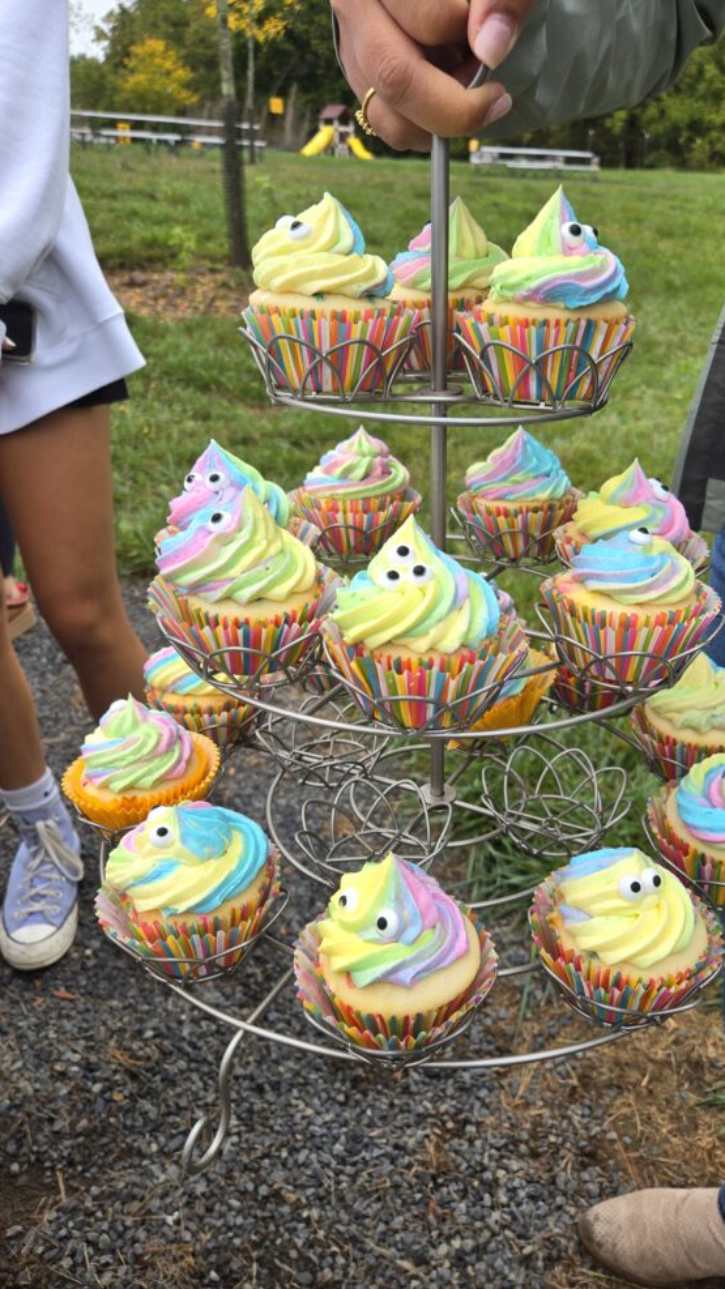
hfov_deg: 44.1
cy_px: 649
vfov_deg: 71.9
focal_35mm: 26
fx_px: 889
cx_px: 445
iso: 25
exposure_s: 1/221
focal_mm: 5.4
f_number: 1.8
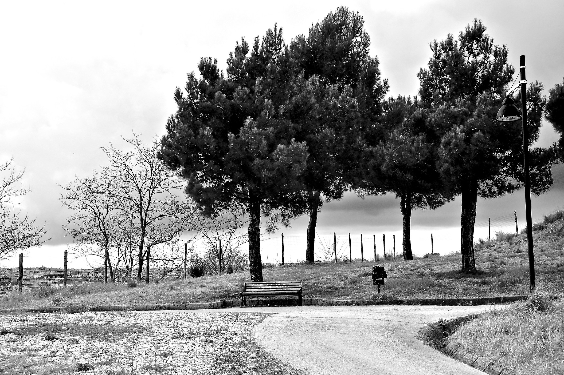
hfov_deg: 41.2
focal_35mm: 48
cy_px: 188
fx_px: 751
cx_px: 282
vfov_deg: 28.0
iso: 200
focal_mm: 32
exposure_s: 1/200
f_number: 8
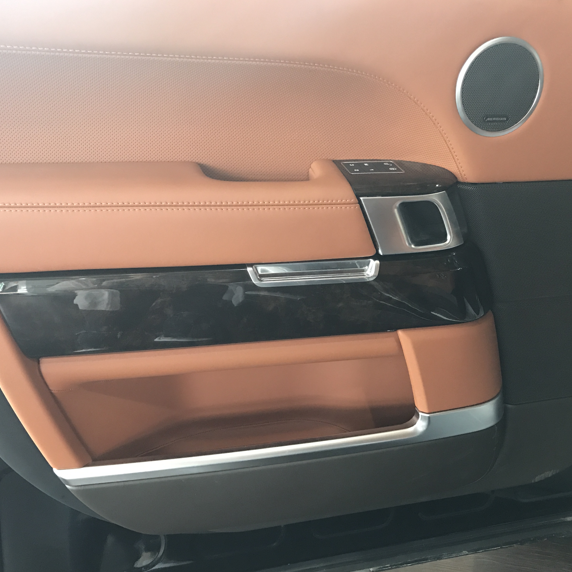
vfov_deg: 48.4
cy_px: 290
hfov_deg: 48.4
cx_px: 305
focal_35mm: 34
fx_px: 636
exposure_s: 1/17
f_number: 1.8
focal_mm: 3.99
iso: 80
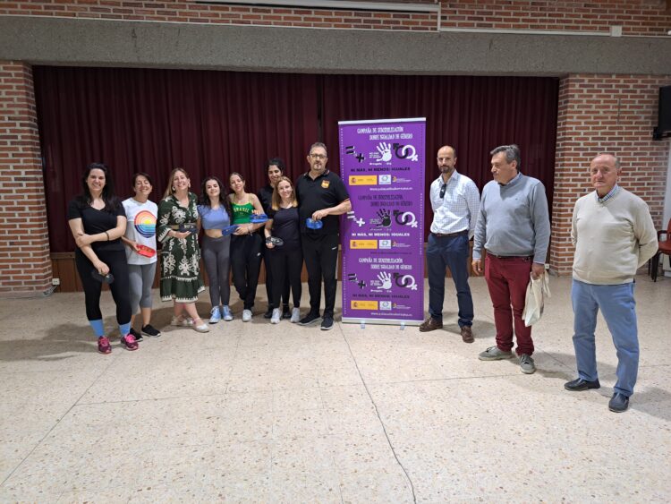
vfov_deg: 56.8
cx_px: 336
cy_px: 252
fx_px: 465
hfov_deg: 71.6
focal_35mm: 24
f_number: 1.8
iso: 125
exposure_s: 1/50
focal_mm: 5.23
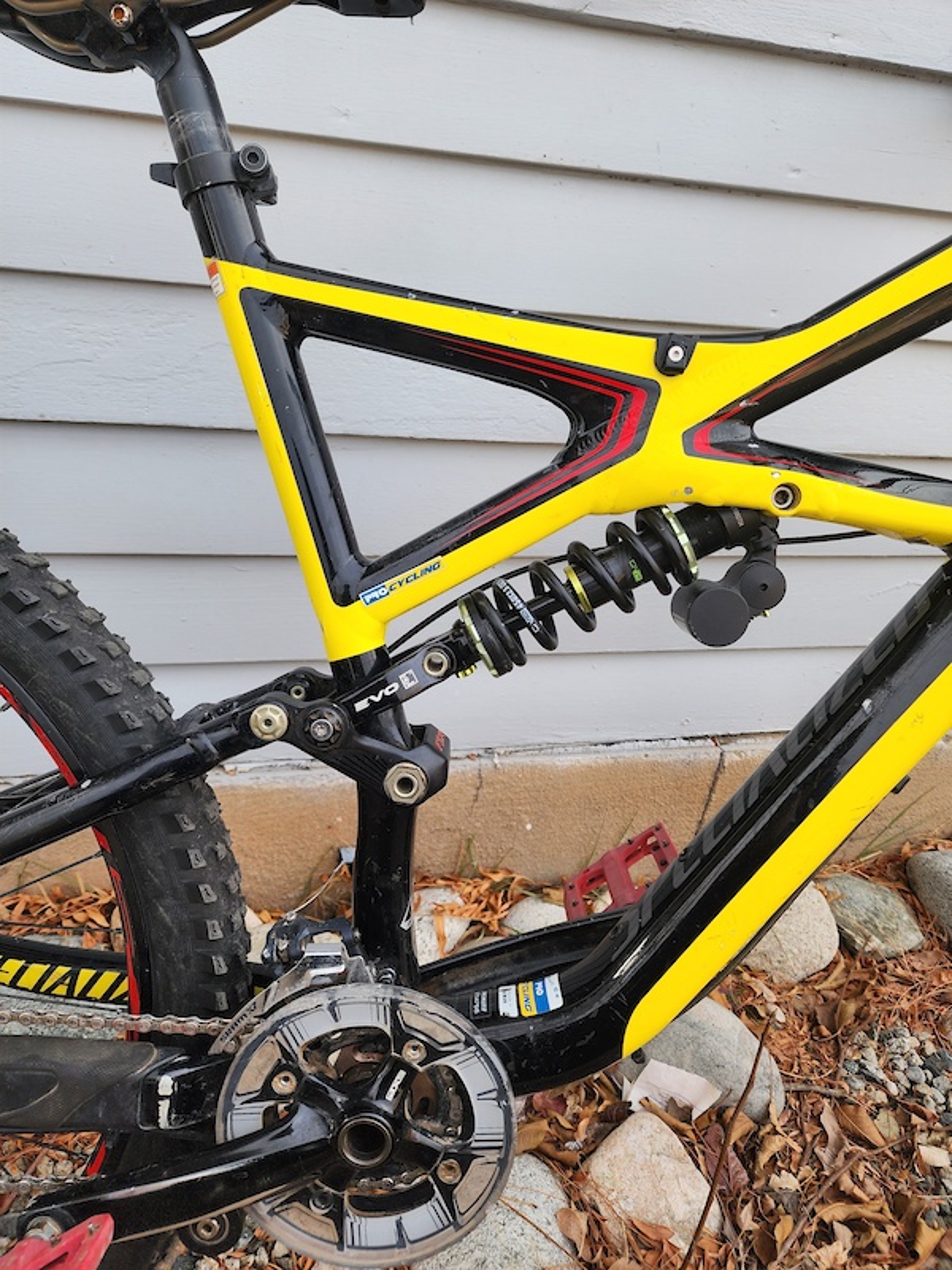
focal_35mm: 23
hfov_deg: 58.9
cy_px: 635
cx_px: 476
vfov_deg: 73.9
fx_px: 843
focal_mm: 6.4
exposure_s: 1/180
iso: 32
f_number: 1.8
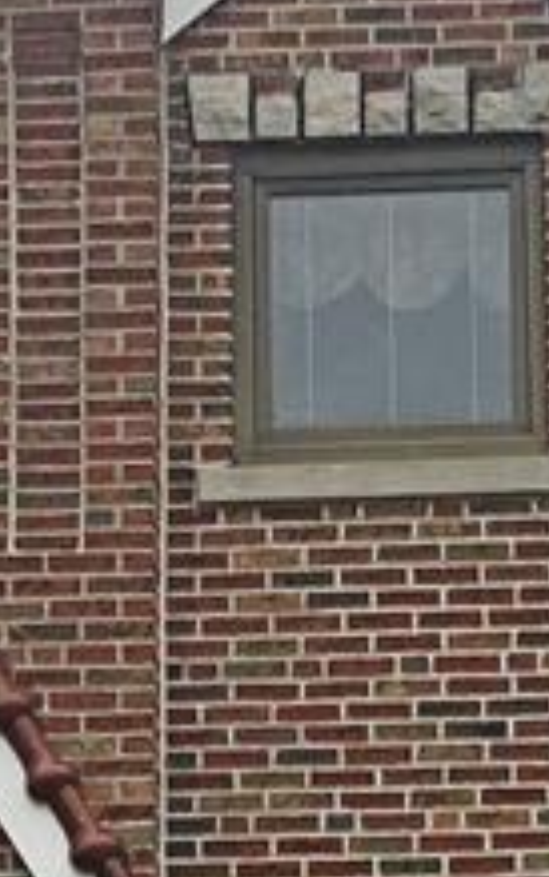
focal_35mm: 144
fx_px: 3445
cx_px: 369
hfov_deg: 9.1
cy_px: 1233
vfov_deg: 13.8
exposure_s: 1/950
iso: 25
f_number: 2.2
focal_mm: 4.15
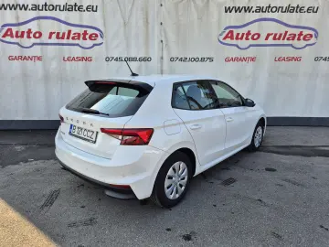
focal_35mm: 23
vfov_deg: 58.9
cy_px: 124
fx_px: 219
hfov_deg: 73.9
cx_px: 164
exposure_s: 1/570
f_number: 1.8
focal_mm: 5.4
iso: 25
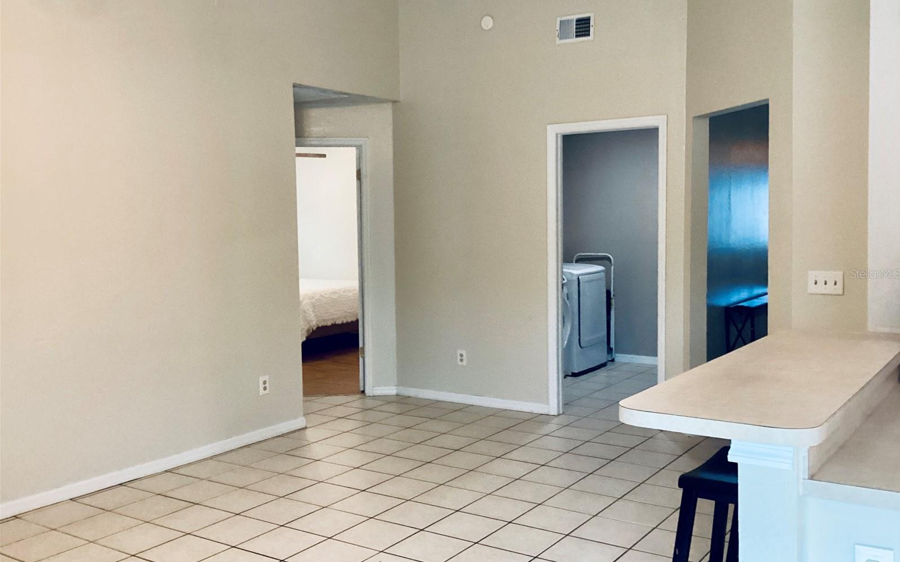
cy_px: 274
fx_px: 809
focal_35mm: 33
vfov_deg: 38.3
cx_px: 451
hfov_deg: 58.2
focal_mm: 3.3
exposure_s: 1/60
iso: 400
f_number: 2.4
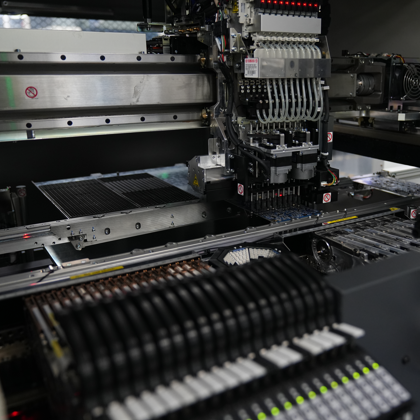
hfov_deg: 45.5
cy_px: 209
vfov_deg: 46.0
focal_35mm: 36
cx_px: 273
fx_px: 494
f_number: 2.8
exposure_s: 1/125
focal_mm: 28
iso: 2000
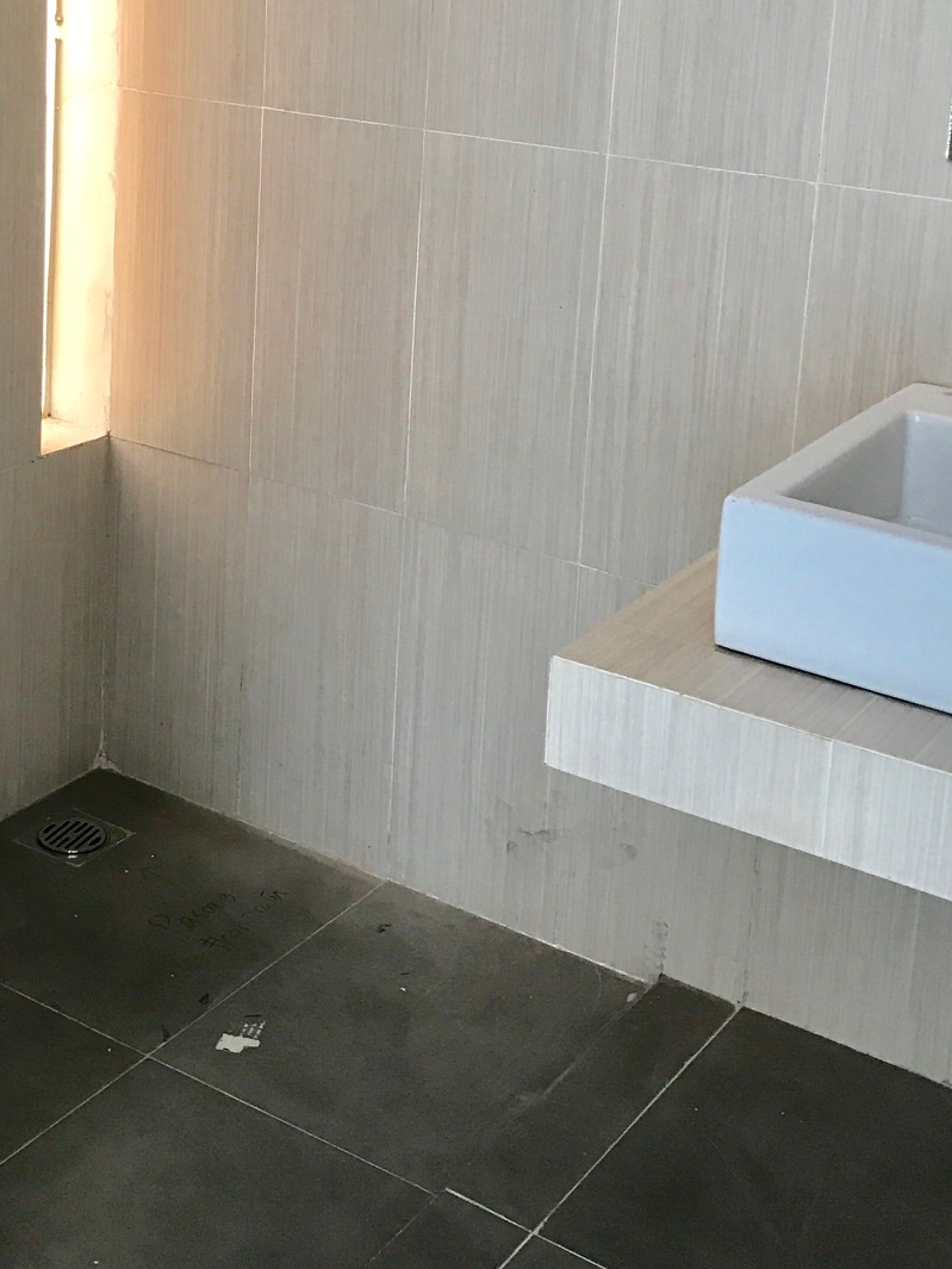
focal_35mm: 53
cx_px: 273
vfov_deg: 35.0
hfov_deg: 27.3
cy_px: 248
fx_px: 1943
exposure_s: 1/33
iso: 32
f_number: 1.8
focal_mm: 3.99
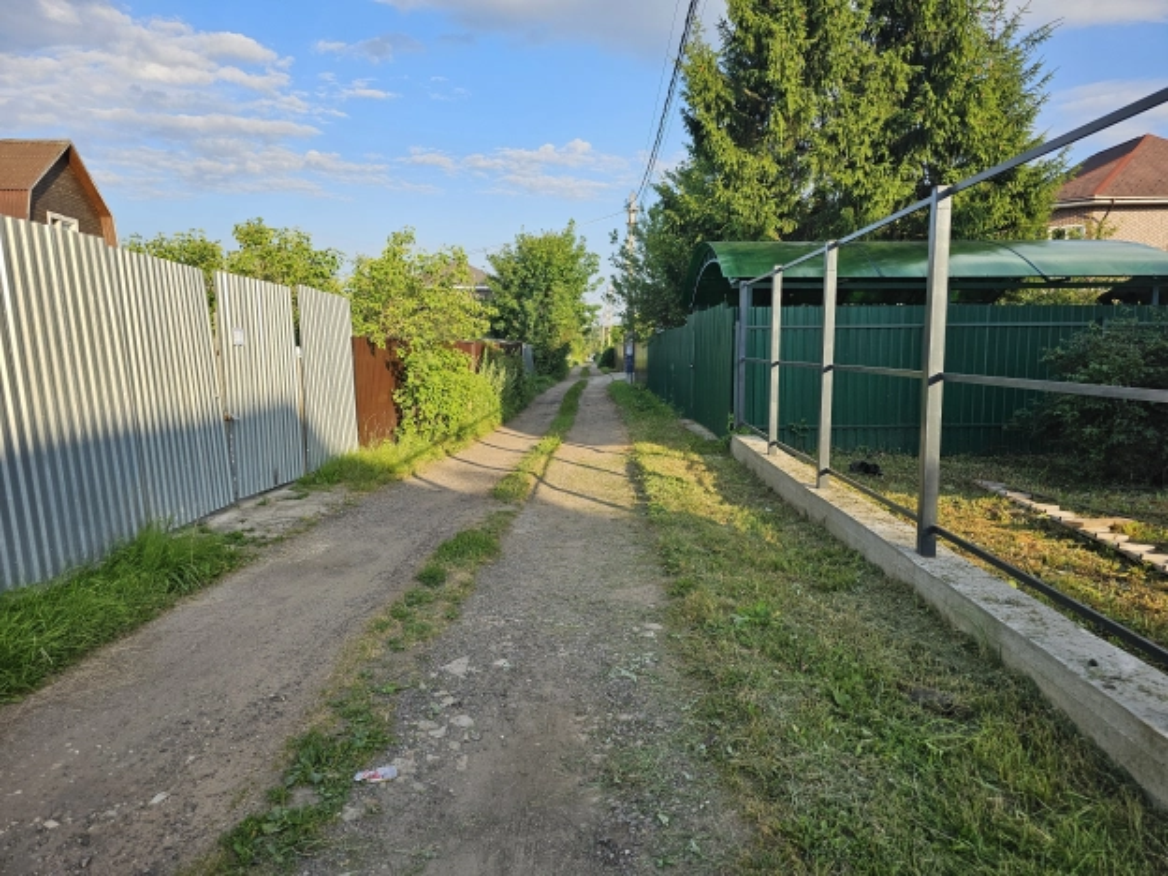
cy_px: 438
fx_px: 776
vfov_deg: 58.9
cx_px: 584
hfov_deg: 73.9
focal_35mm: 23
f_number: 1.7
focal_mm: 6.3
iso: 25
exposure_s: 1/719
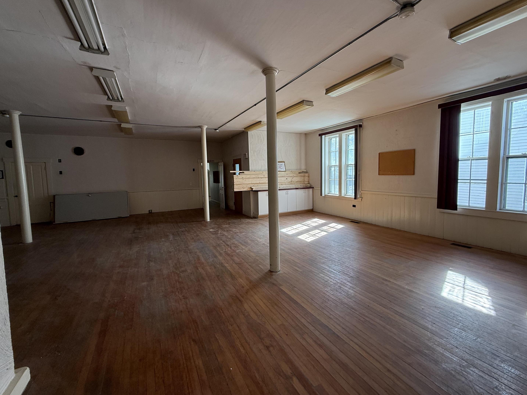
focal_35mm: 15
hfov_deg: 98.2
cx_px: 265
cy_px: 190
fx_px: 228
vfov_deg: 81.7
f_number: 2.2
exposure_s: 1/99
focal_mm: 2.22
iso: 100
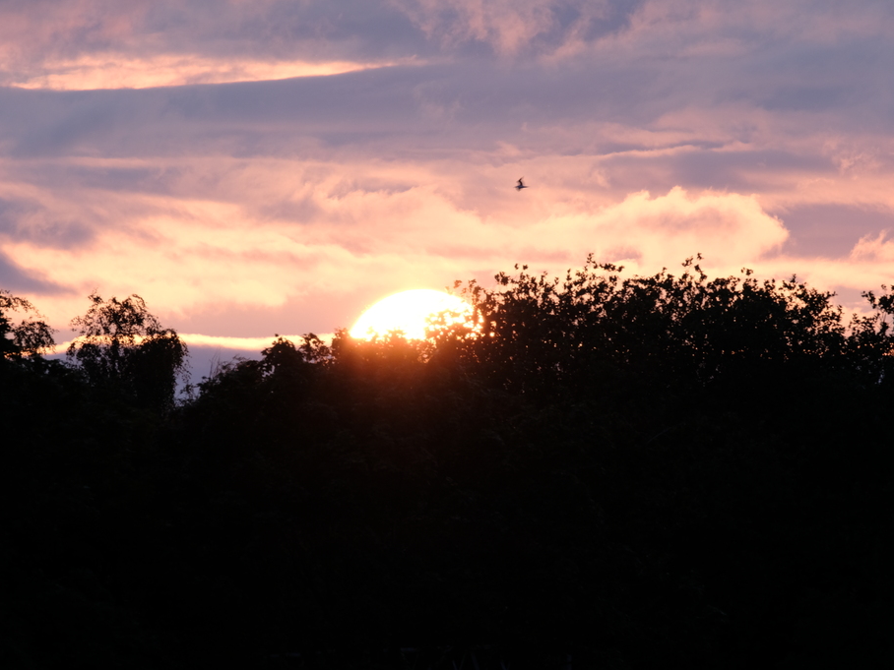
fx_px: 16813
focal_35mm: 651
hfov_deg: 3.0
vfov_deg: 2.3
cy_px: 335
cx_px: 400
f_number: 14
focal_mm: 400
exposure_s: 1/85
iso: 400
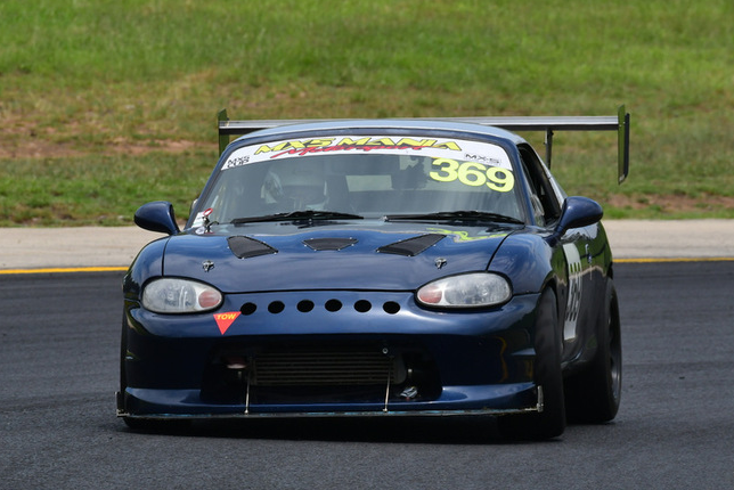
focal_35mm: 745
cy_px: 247
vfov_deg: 1.8
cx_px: 368
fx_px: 15196
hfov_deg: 2.8
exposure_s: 1/640
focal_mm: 400
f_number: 11
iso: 400
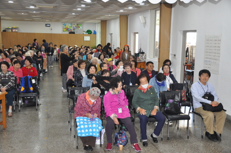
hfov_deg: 49.6
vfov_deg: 34.1
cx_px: 116
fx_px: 250
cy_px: 76
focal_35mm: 39
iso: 800
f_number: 4
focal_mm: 26
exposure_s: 1/60
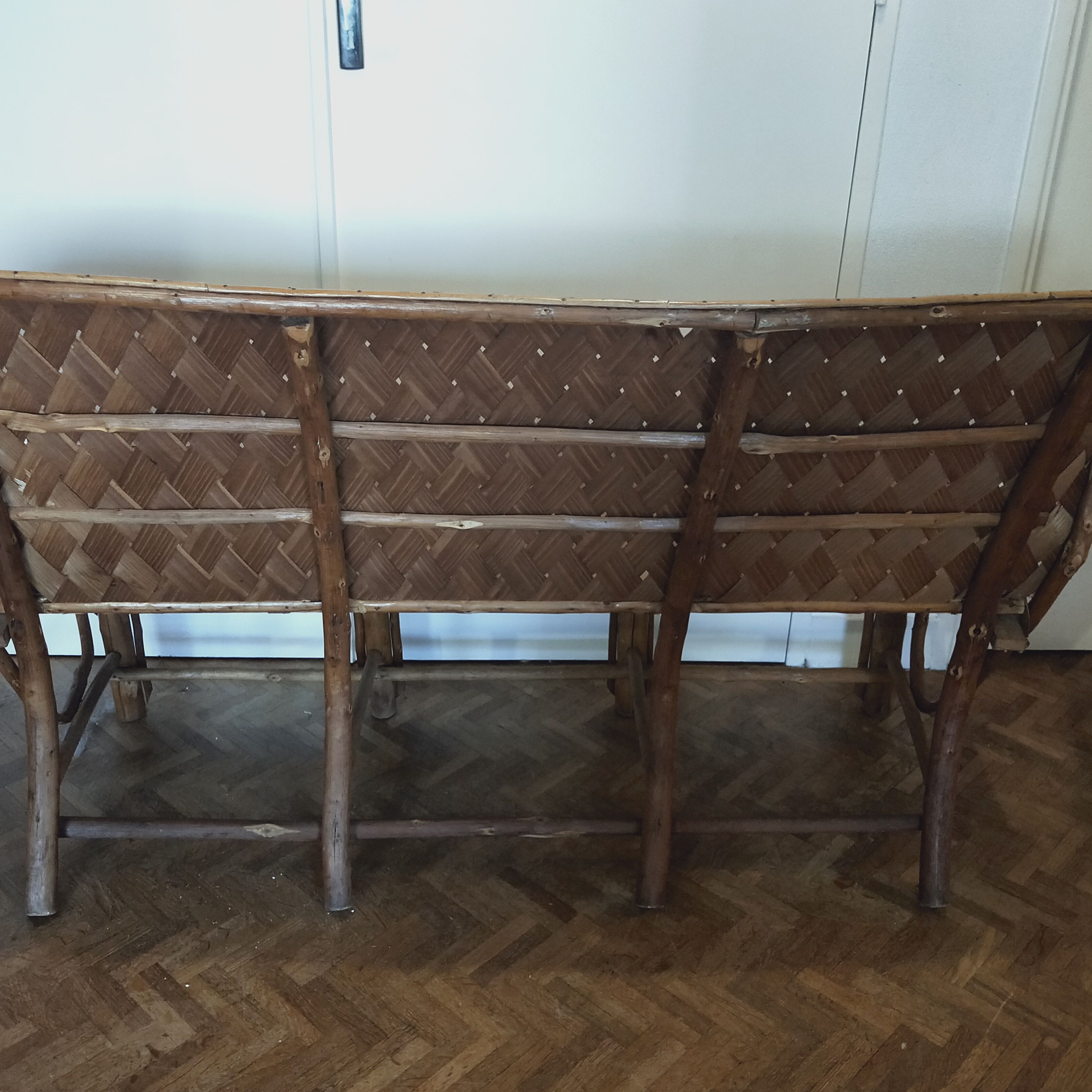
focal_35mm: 28
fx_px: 999
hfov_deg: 57.2
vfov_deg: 57.3
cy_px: 550
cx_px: 494
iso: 321
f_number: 1.7
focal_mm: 3.99
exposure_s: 1/33
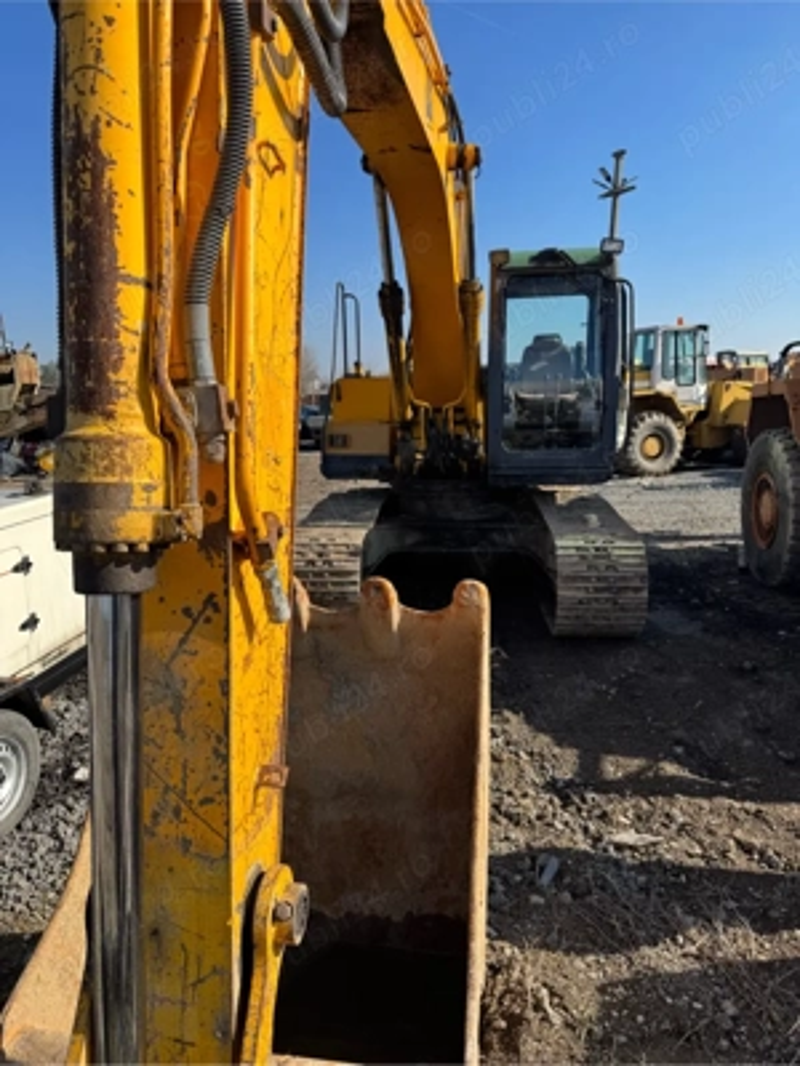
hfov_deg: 56.8
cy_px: 533
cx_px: 400
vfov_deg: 71.6
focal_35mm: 24
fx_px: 740
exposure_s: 1/3247
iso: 80
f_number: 1.78
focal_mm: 6.76
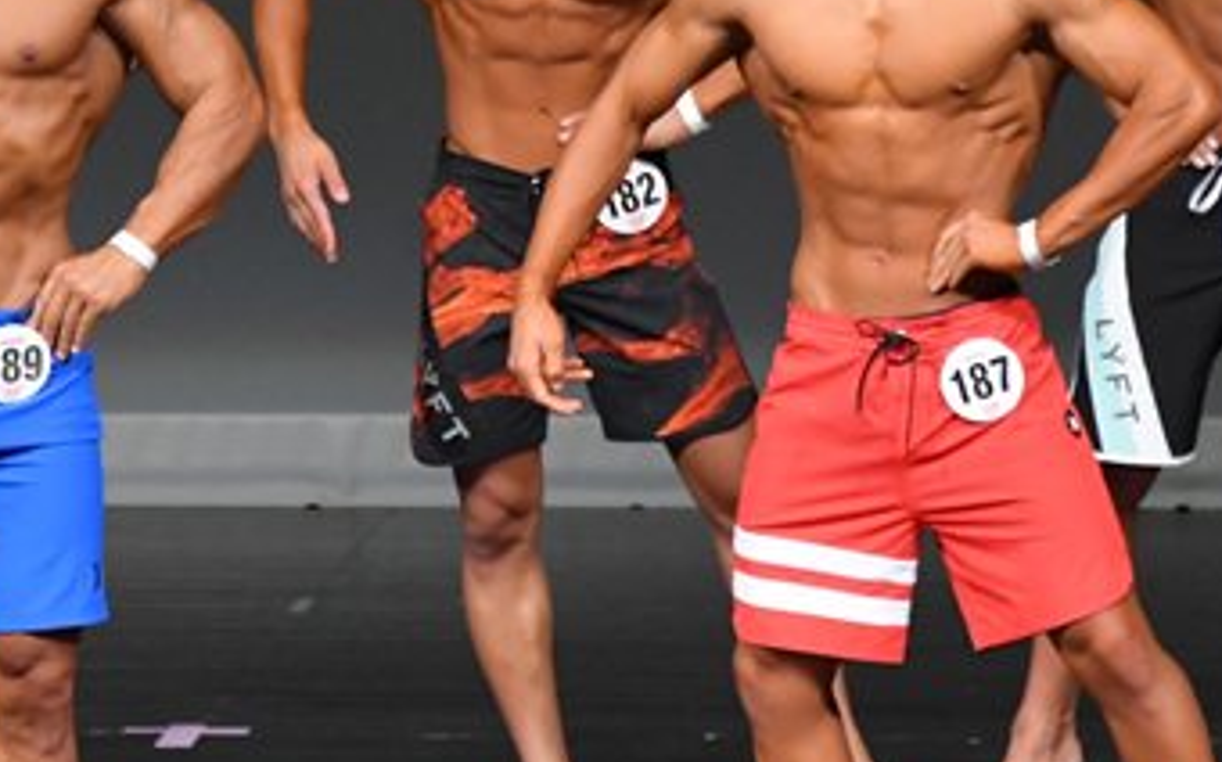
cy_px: 302
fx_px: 23197
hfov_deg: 3.0
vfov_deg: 1.9
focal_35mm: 697
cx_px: 81
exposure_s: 1/400
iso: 4000
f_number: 5.6
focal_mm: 200
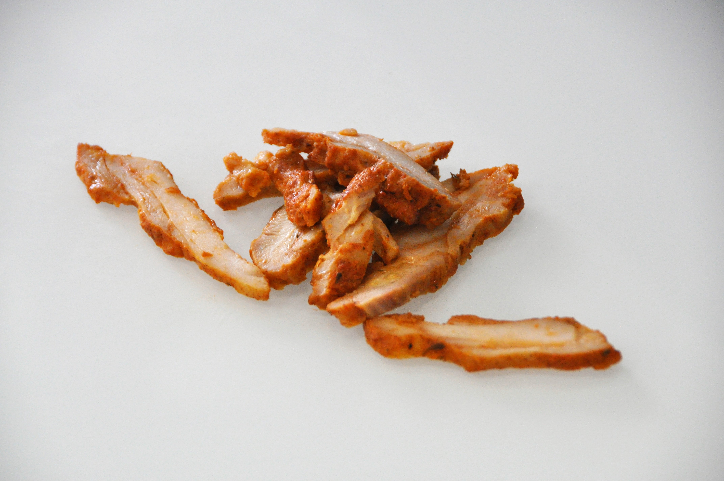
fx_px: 4068
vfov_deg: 6.8
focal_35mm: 202
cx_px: 362
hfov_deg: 10.2
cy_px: 240
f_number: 5.6
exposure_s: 1/250
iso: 1600
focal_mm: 135
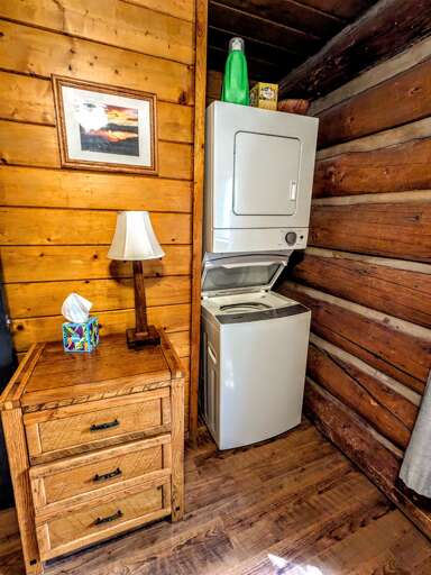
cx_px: 216
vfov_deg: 94.5
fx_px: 266
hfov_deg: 78.1
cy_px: 288
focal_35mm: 16
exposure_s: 1/24
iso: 604
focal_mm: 2.35
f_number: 2.2
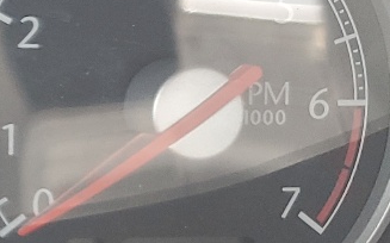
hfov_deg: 12.4
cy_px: 6
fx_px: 1434
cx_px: -536
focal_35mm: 135
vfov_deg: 9.6
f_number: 1.5
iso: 65
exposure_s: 1/120
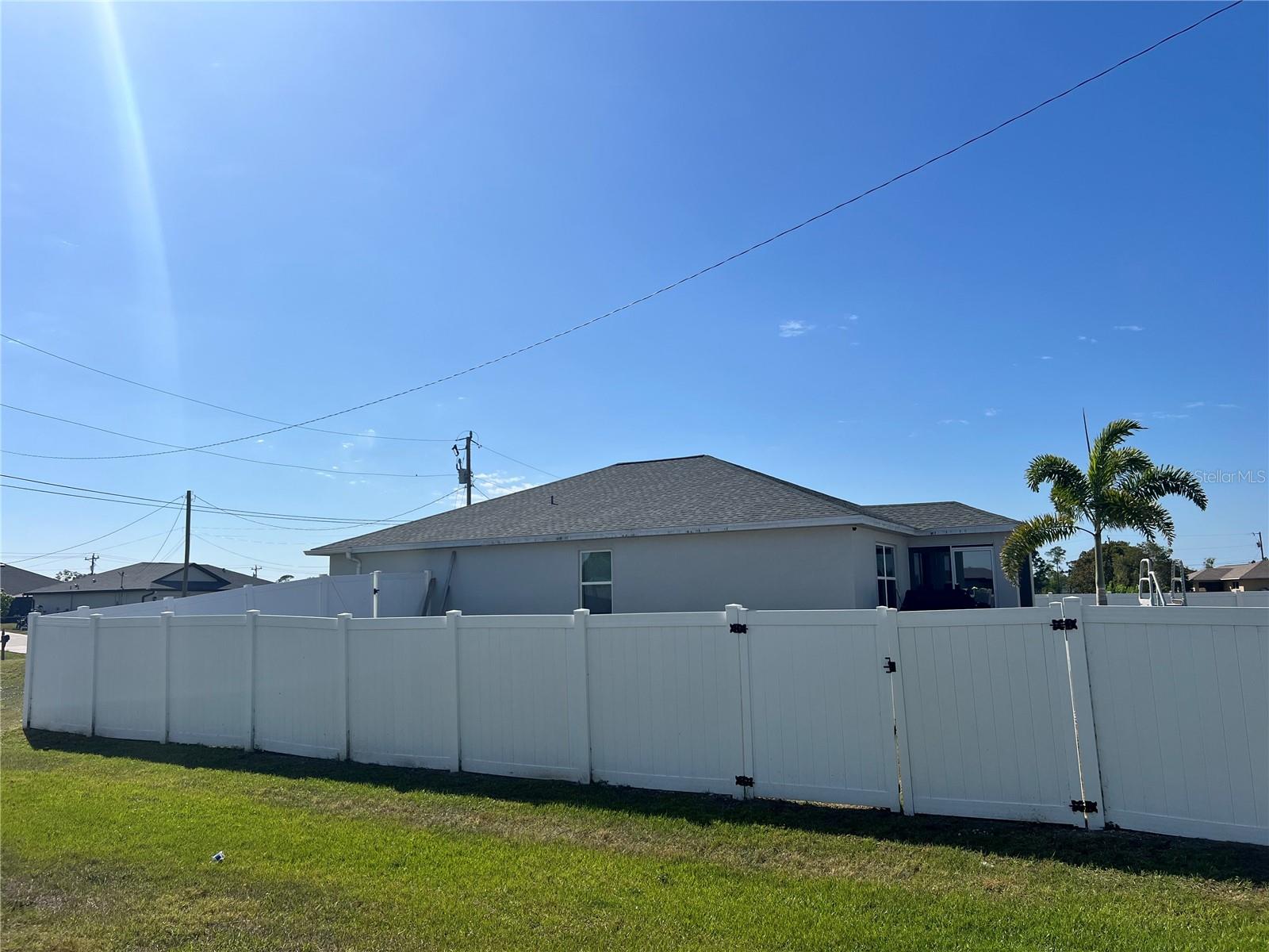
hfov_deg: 67.3
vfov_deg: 53.1
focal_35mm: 26
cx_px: 634
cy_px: 476
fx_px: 953
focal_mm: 5.7
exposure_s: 1/9434
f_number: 1.5
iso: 50
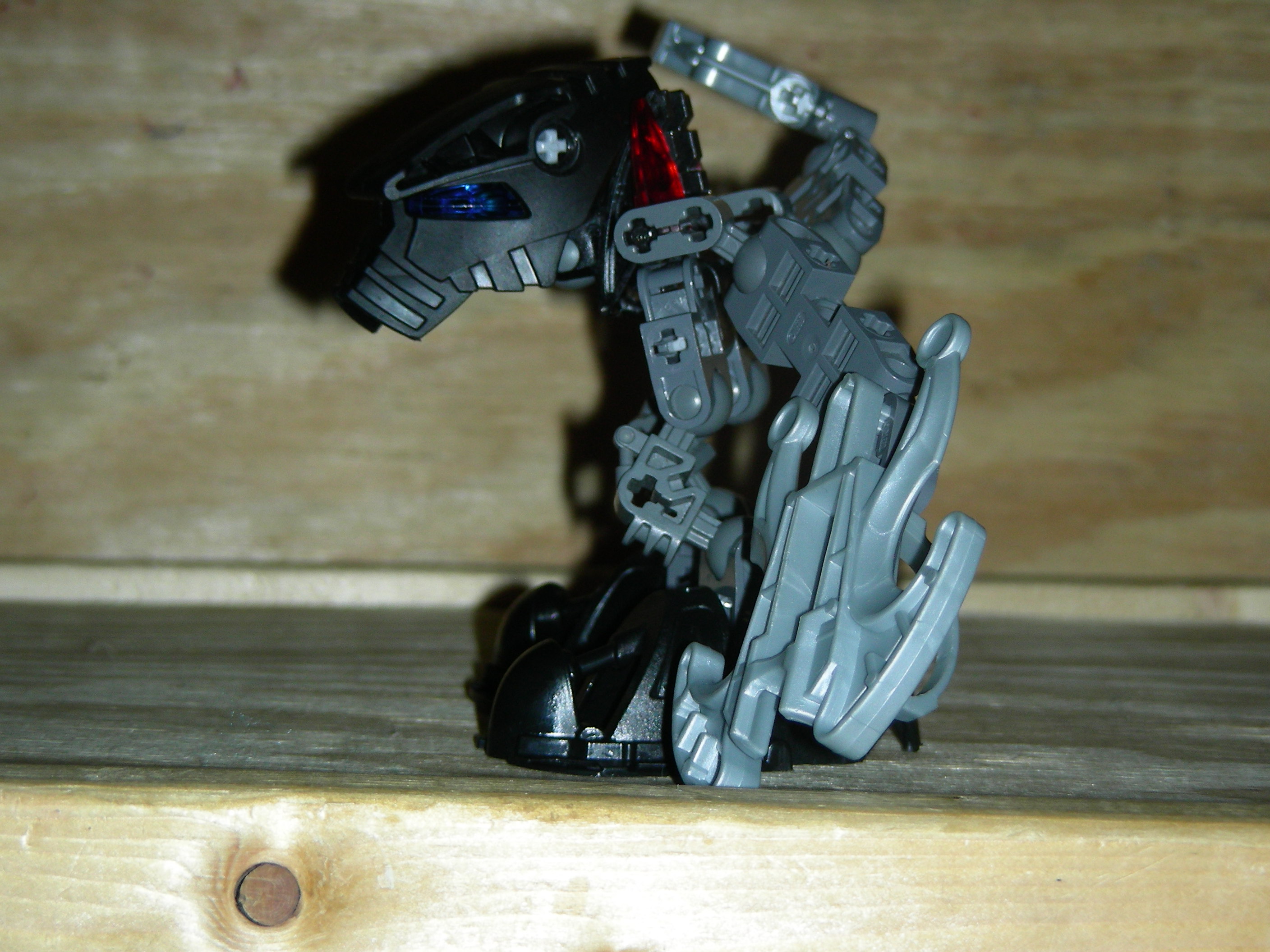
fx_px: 4146
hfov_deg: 17.4
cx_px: 635
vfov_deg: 13.1
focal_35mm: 113
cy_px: 476
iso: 50
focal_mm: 18.9
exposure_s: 1/120
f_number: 3.5
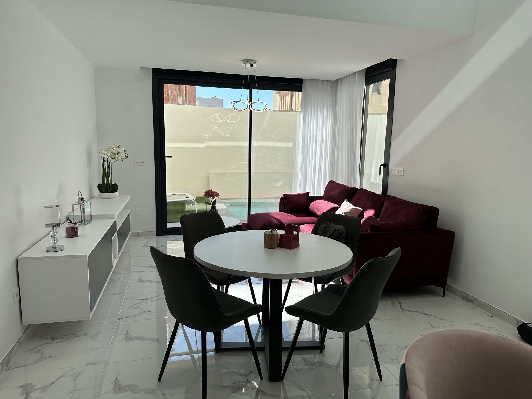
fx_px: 369
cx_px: 266
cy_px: 200
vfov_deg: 56.8
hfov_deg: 71.6
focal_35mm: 24
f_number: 1.78
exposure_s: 1/2028
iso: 80
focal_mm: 6.86
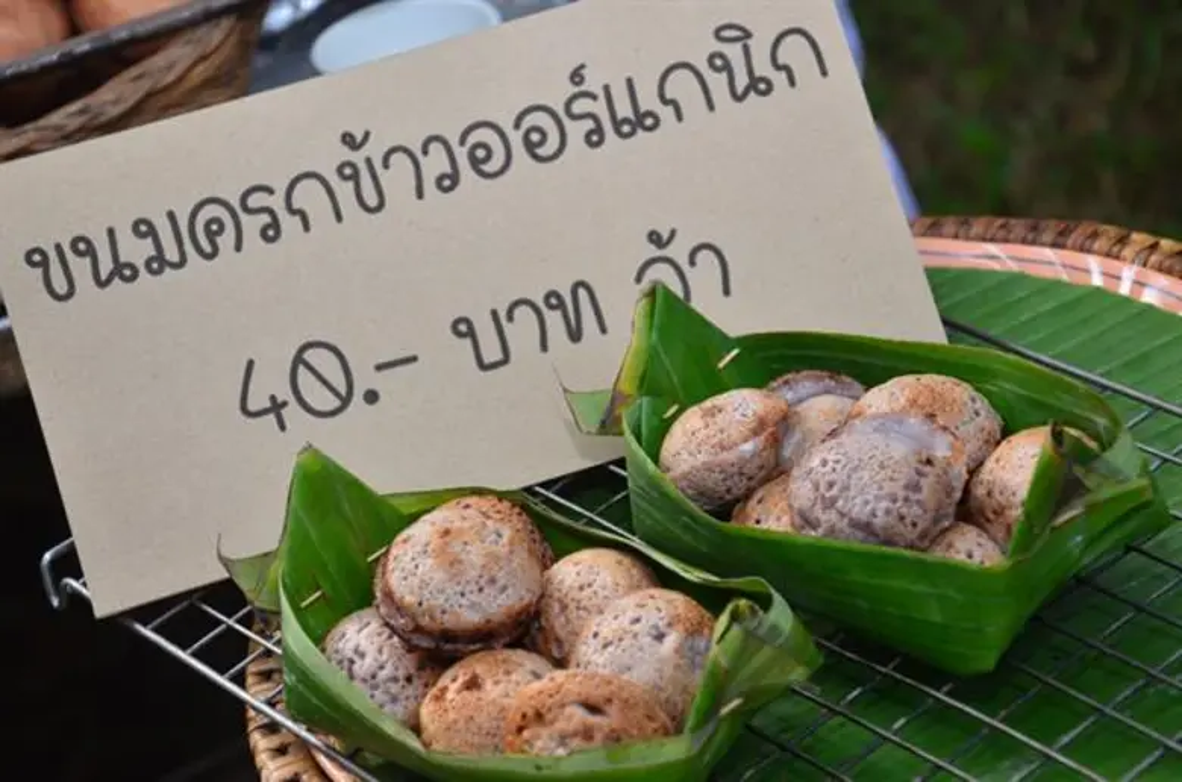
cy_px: 391
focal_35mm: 99
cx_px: 591
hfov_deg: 20.7
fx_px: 3243
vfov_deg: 13.8
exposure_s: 1/250
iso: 500
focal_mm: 66
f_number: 6.3
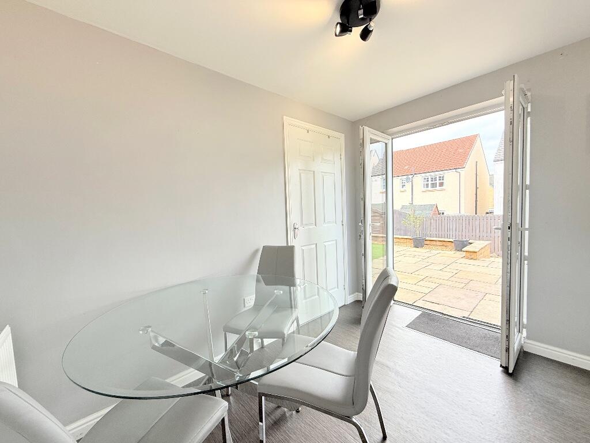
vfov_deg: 85.7
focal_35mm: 14
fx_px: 239
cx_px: 295
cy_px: 222
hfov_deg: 102.1
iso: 64
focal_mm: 2.22
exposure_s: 1/110
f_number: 2.2
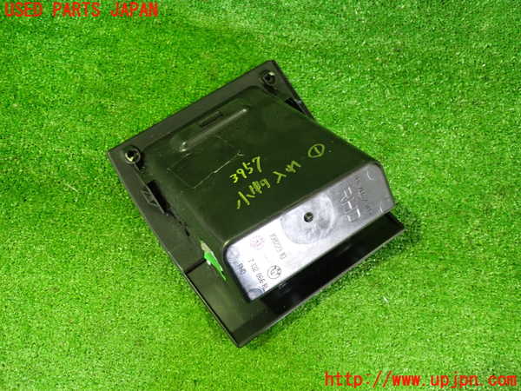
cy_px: 196
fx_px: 452
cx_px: 260
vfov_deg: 46.8
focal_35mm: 30
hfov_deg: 60.0
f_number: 2.3
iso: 800
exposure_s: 1/25
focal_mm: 5.4
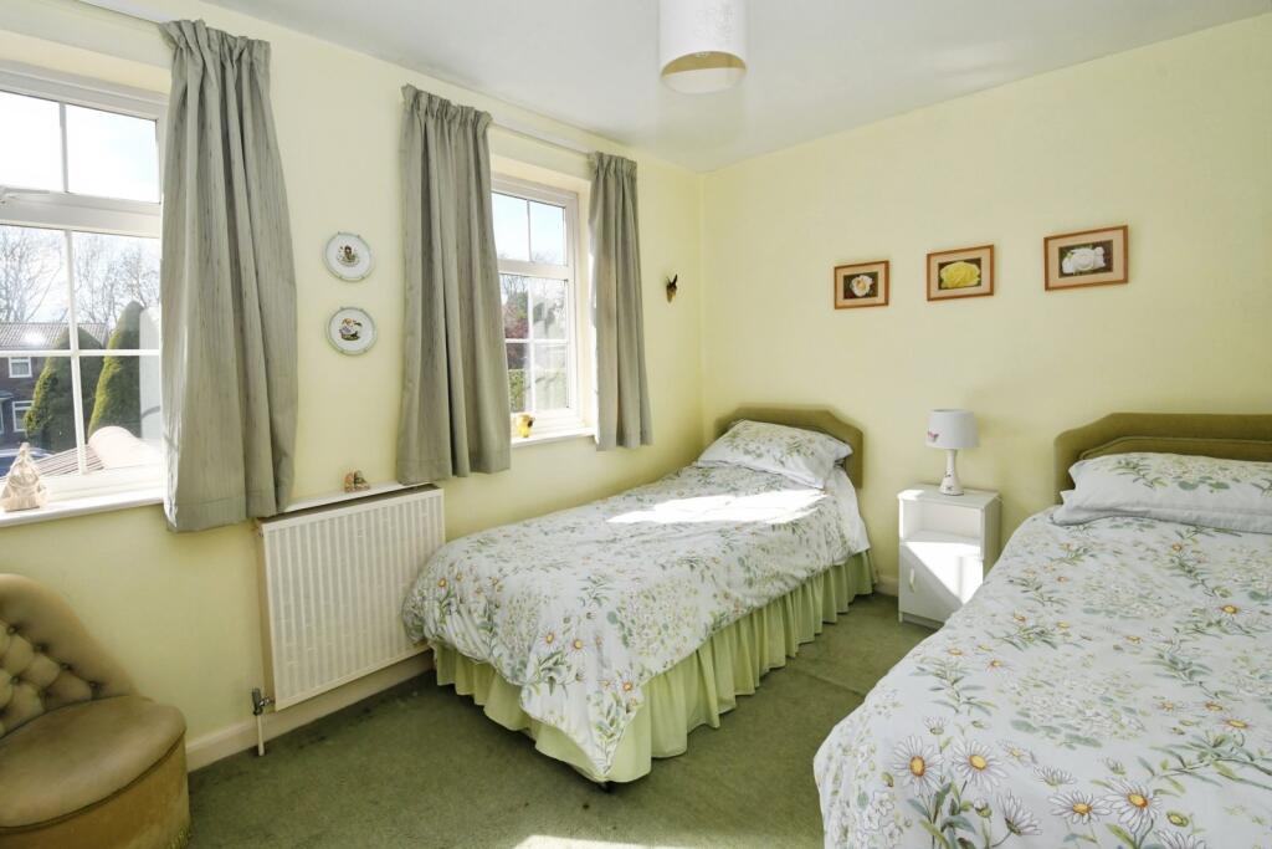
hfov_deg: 100.4
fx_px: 530
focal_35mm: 15
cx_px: 636
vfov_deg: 77.3
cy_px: 424
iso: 800
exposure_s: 1/250
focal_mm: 10
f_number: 11
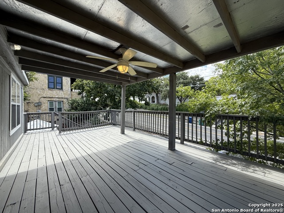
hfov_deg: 102.1
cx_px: 142
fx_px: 115
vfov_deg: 85.7
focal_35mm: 14
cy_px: 106
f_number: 2.2
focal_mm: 2.22
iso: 64
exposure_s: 1/607
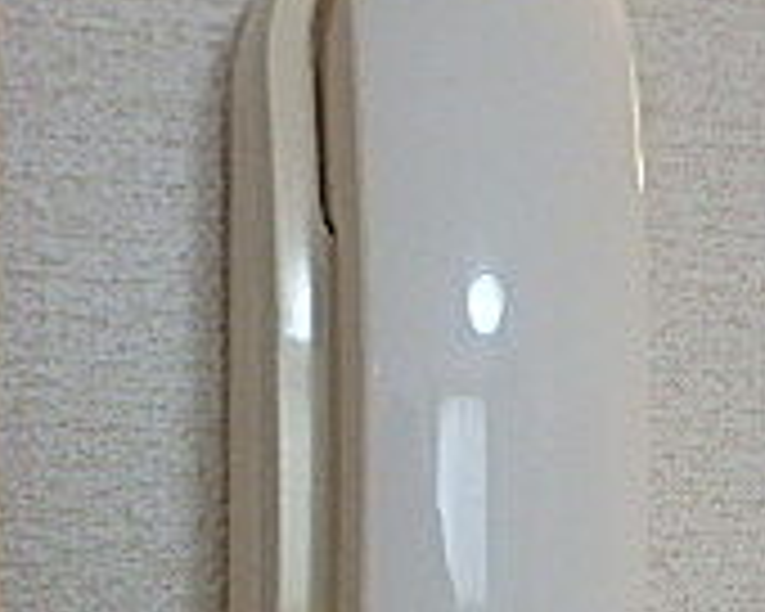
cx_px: 338
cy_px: 760
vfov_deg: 18.7
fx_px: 1743
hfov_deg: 24.7
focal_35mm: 77
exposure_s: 1/30
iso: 400
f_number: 3.5
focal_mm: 3.7
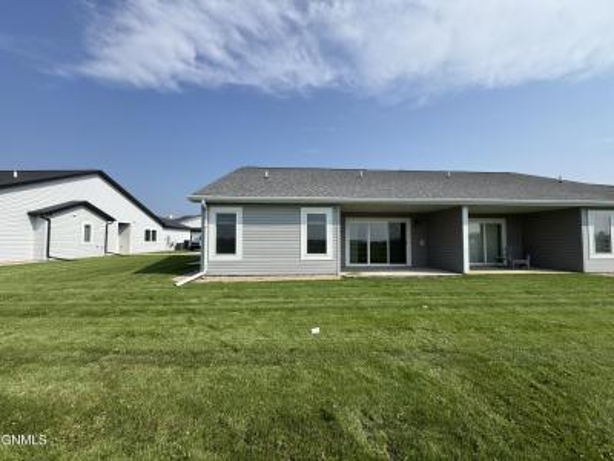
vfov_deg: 85.7
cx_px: 307
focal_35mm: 14
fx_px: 248
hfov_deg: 102.1
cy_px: 230
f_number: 2.2
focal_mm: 2.22
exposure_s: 1/2273
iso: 50
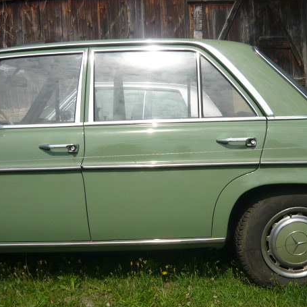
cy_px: 160
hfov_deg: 40.8
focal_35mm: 41
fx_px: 411
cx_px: 173
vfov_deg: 40.9
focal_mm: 5.5
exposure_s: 1/400
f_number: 8
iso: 100
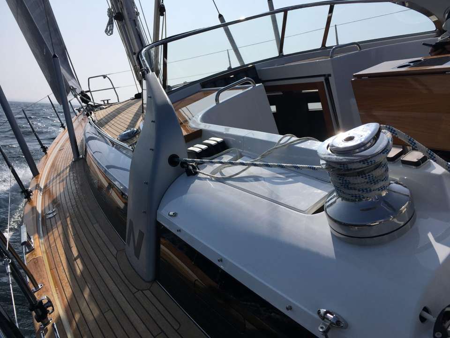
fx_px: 377
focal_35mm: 29
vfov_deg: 48.2
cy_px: 169
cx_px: 225
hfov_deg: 61.7
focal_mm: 4.15
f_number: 2.2
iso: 25
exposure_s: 1/4808
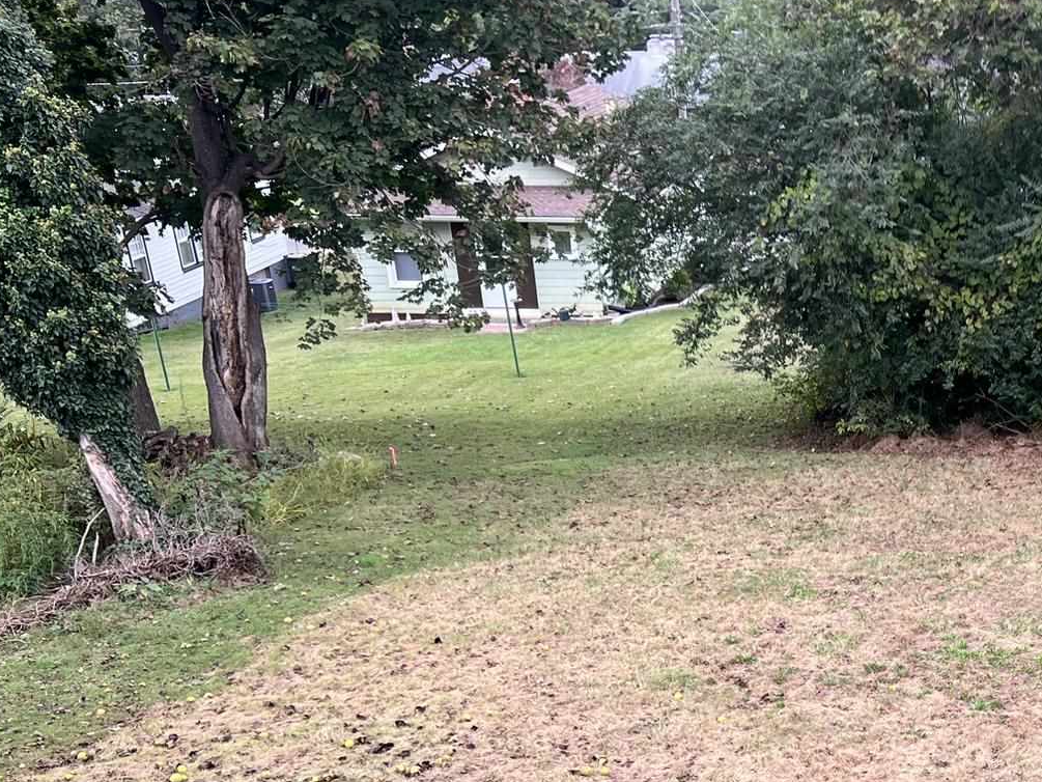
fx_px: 1596
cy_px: 784
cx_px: 966
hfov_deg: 33.9
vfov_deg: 26.1
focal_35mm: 53
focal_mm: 5.7
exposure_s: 1/147
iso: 32
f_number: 1.5
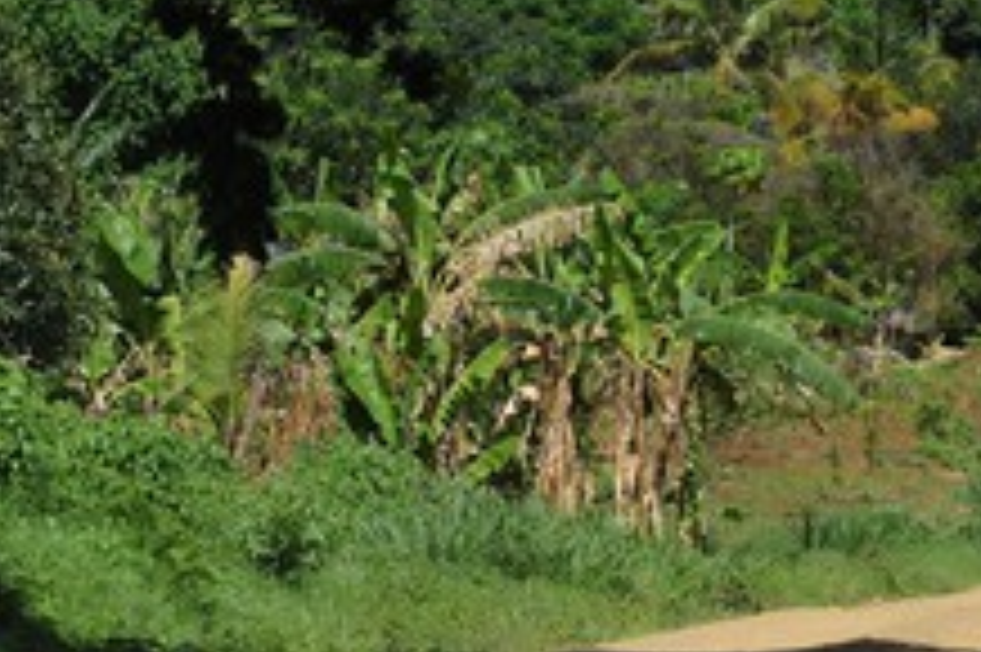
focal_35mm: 385
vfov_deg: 3.6
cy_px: 207
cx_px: 796
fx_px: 10483
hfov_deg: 5.4
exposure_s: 1/400
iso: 200
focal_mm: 200
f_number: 9
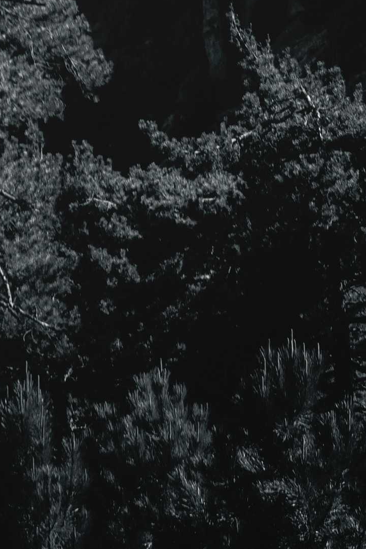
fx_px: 6908
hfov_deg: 3.0
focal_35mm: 453
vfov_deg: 4.4
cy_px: -1208
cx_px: -535
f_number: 8
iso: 100
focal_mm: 70
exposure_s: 1/160
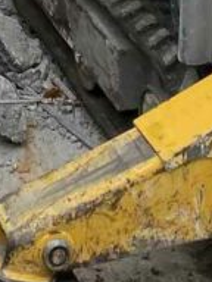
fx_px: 1445
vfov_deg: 8.9
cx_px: -3
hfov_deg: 8.3
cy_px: -587
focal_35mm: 177
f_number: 1.8
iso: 32
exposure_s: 1/1182
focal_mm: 4.25
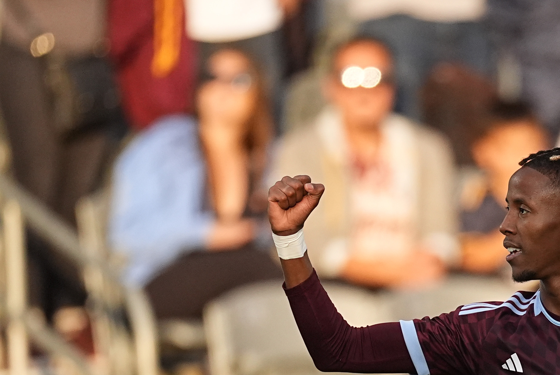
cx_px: 508
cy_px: 361
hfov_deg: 1.1
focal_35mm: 1912
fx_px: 29767
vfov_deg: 0.7
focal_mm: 600
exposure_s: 1/4000
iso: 2000
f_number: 4
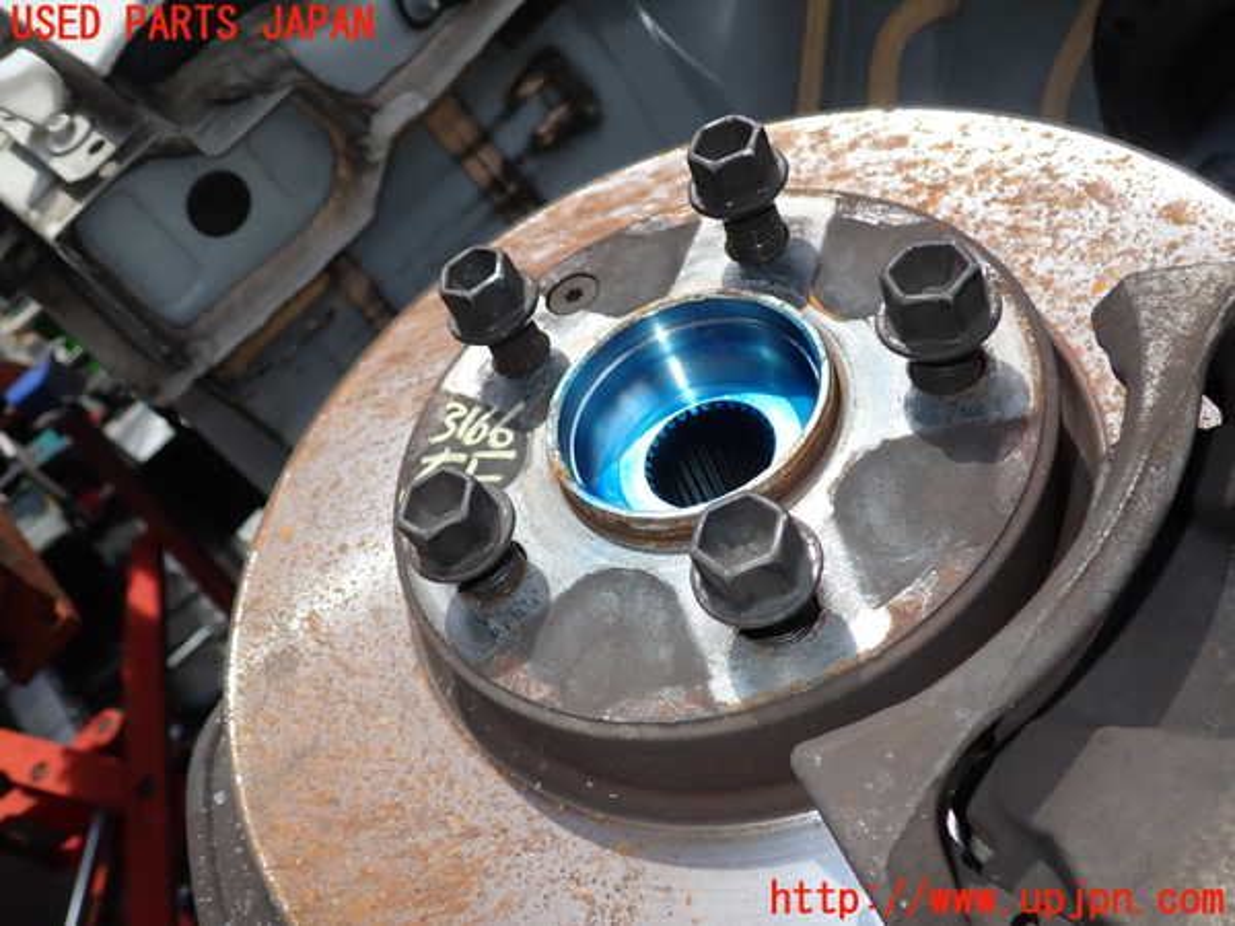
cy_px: 463
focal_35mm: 30
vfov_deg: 46.8
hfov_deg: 60.0
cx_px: 618
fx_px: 1070
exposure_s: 1/80
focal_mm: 5.4
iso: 100
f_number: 6.3
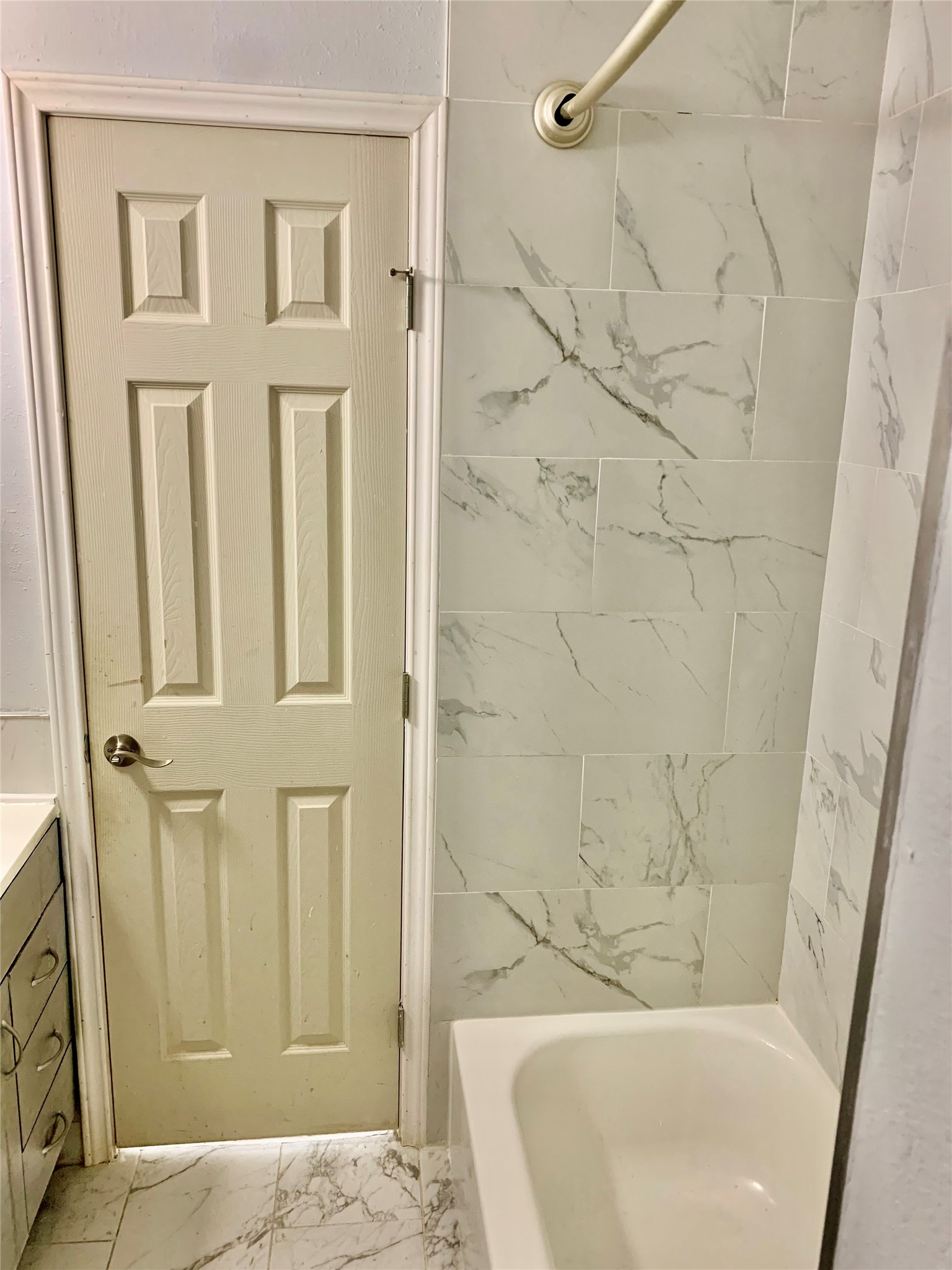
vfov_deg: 67.3
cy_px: 635
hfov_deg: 53.1
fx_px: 953
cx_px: 476
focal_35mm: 26
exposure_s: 1/60
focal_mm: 4.25
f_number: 1.8
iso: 250
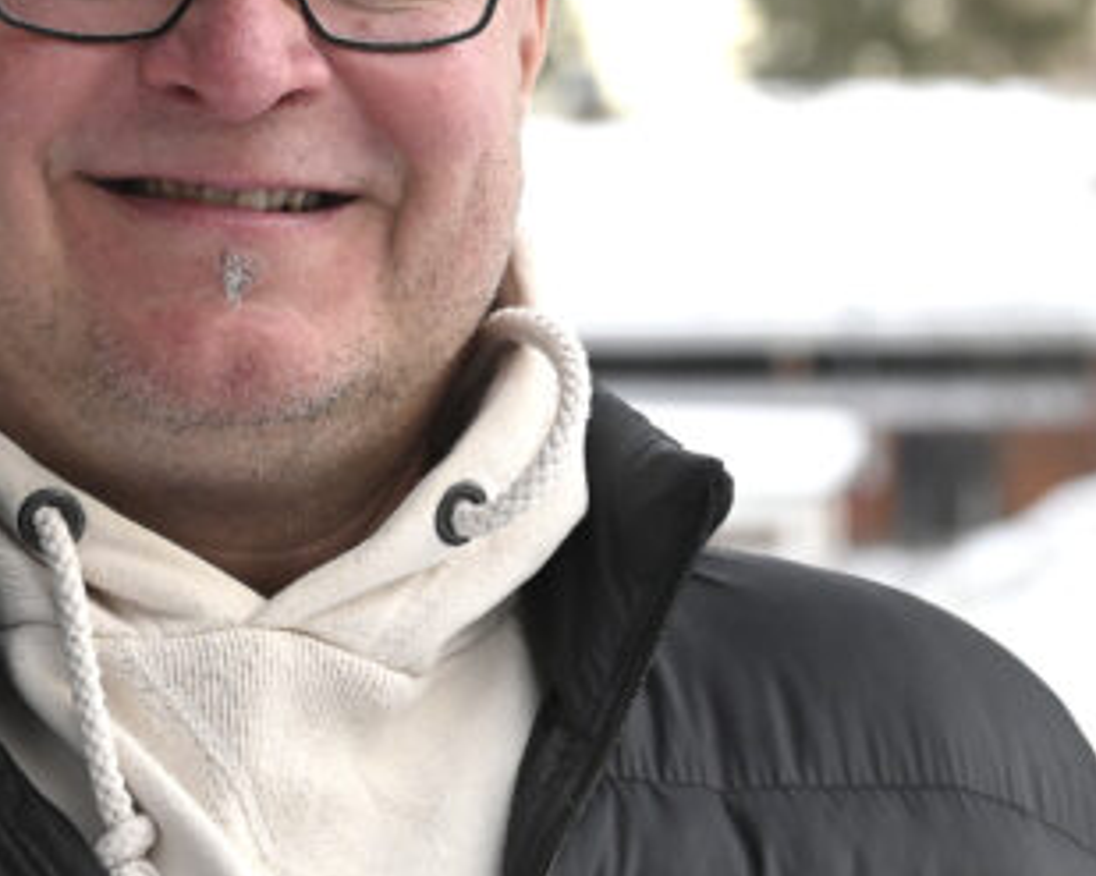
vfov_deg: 8.2
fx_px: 6096
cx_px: 167
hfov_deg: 10.2
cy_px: 227
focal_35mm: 188
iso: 3200
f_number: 7.1
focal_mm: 86
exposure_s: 1/800
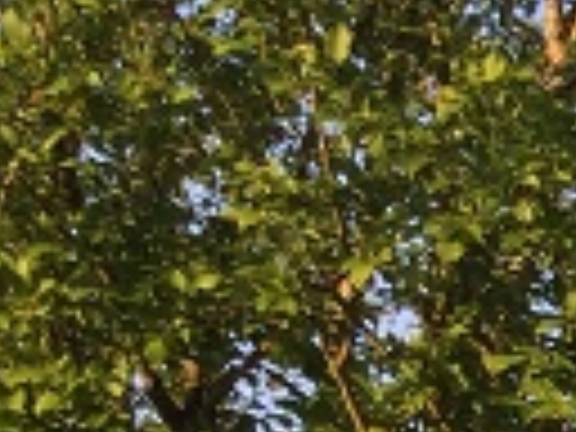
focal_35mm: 193
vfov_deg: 7.1
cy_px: 1161
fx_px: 3211
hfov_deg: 8.8
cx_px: 1624
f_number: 2.4
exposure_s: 1/317
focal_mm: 3.3
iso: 25
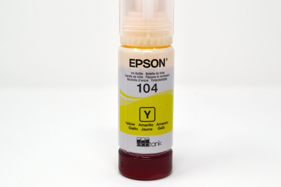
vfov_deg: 20.1
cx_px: 145
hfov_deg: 29.8
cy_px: 76
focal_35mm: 68
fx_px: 528
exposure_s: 1/100
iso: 400
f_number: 9
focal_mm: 35
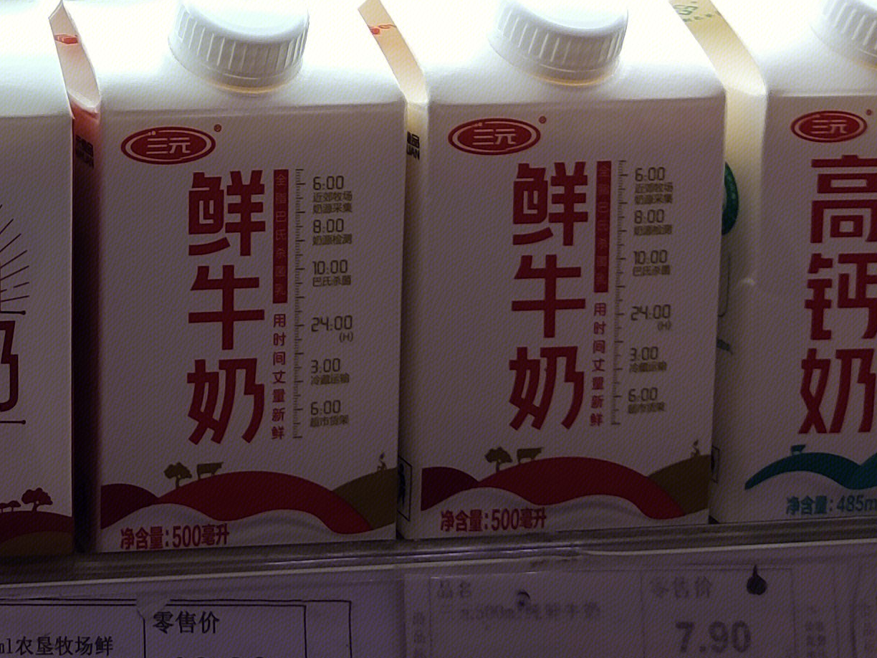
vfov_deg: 16.4
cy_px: -194
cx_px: -119
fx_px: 2153
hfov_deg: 21.7
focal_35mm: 85
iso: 112
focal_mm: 4.75
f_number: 1.75
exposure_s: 1/131
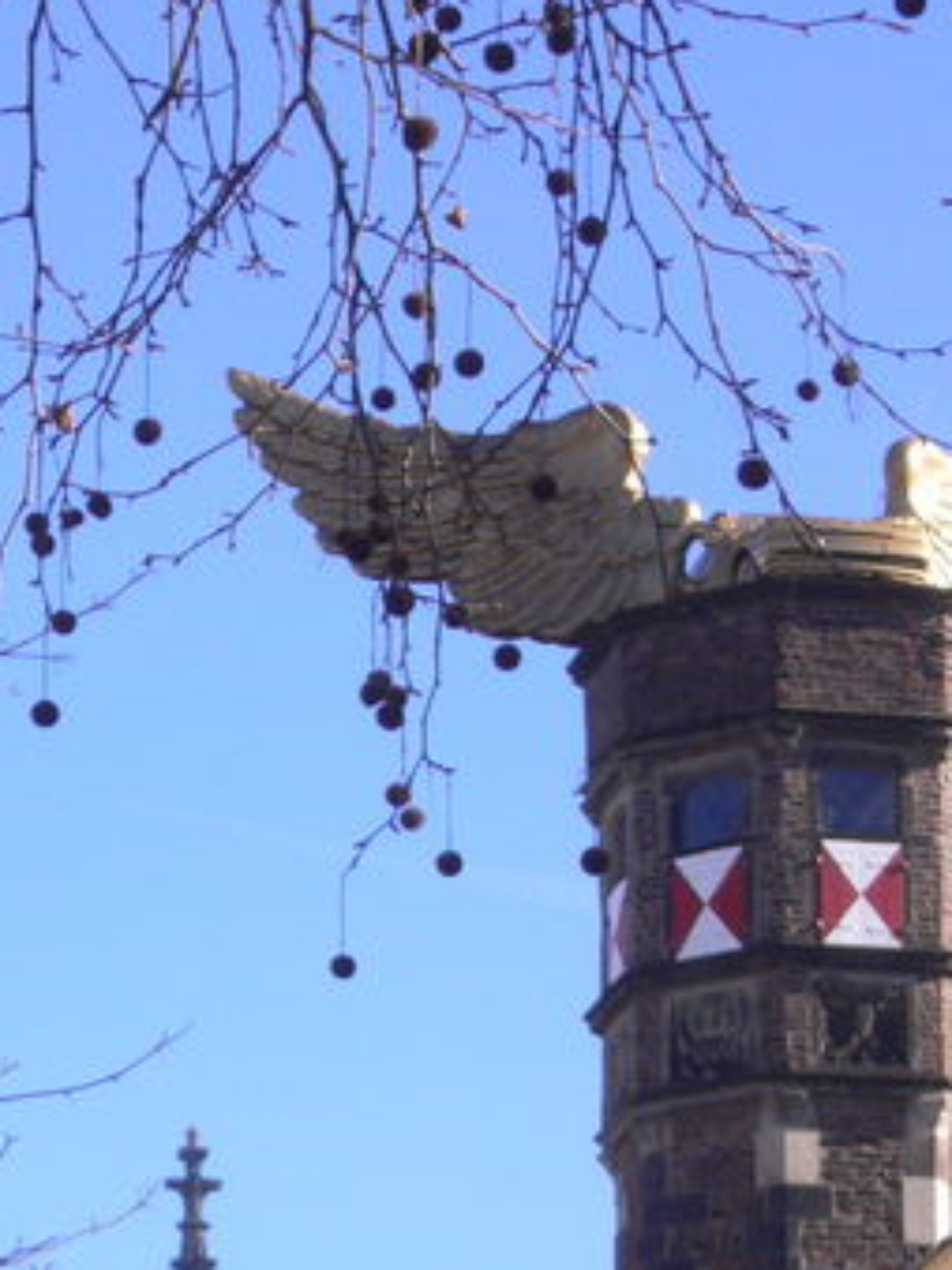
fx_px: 8219
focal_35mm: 224
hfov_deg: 6.6
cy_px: 1306
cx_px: 232
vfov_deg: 8.8
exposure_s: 1/320
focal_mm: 14.8
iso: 80
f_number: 4.7
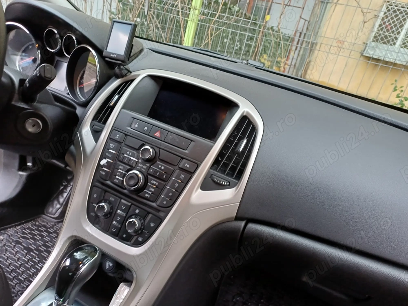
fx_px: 295
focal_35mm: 25
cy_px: 153
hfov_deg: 69.4
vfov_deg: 54.9
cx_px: 204
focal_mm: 4.65
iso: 320
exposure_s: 1/50
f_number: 1.8
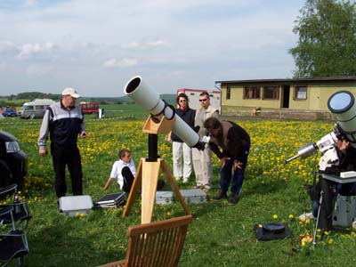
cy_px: 134
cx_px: 178
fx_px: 391
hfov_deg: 49.0
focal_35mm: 38
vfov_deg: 37.7
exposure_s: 1/350
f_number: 5.6
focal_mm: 6.3
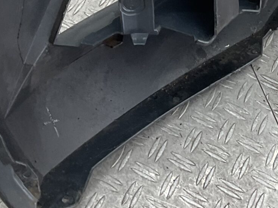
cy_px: -109
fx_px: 811
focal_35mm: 101
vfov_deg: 13.7
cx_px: 209
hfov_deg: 19.3
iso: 32
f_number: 1.8
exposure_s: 1/100
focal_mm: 3
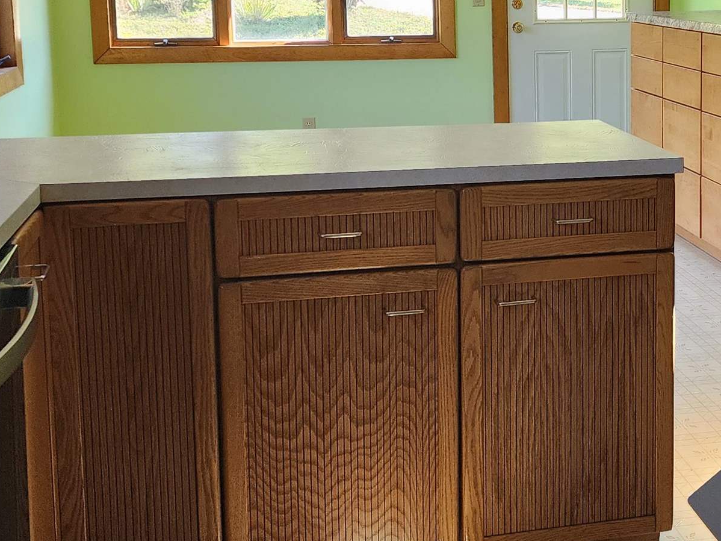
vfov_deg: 24.6
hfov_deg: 31.8
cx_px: 579
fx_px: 1229
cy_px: 160
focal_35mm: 59
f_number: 1.8
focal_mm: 6.4
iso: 160
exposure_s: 1/180
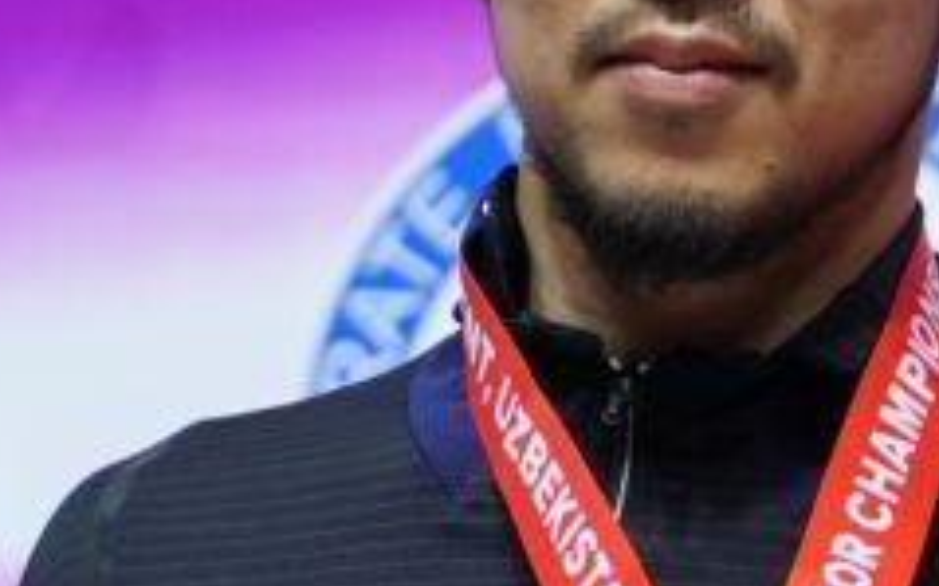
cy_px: 1192
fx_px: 22018
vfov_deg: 1.5
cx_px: 1587
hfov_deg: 2.4
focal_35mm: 861
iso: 800
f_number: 2.8
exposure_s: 1/250
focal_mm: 112
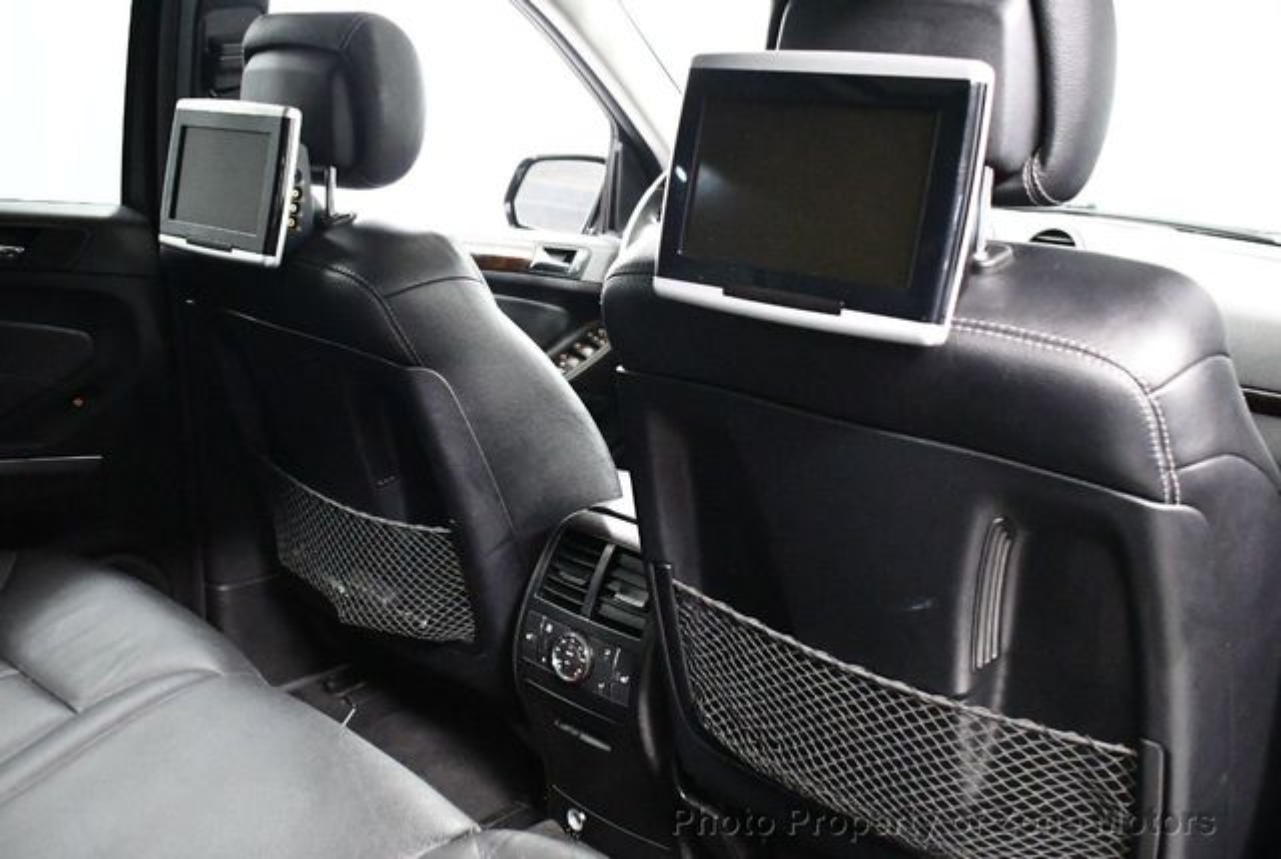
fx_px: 1283
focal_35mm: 36
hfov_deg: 53.1
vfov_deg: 37.0
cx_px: 640
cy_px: 430
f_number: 3.5
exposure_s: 1/60
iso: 11400
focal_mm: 18
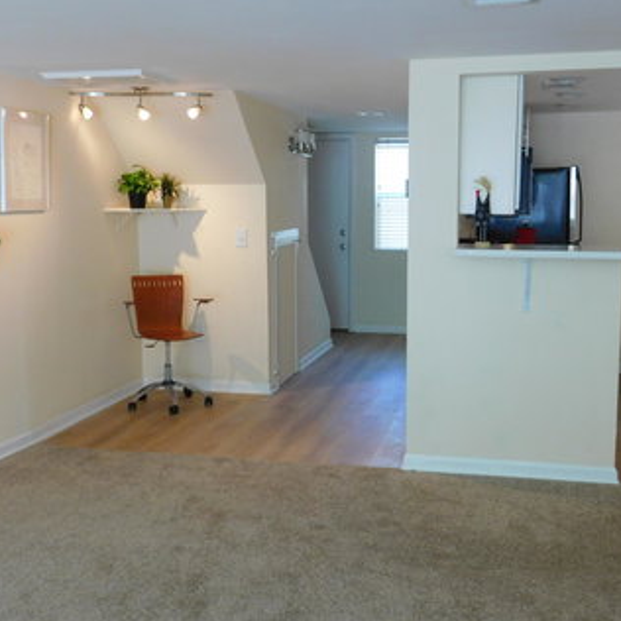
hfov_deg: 39.2
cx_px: 310
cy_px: 310
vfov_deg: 39.2
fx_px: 873
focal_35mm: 43
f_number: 3.5
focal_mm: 6.3
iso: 250
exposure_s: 1/30
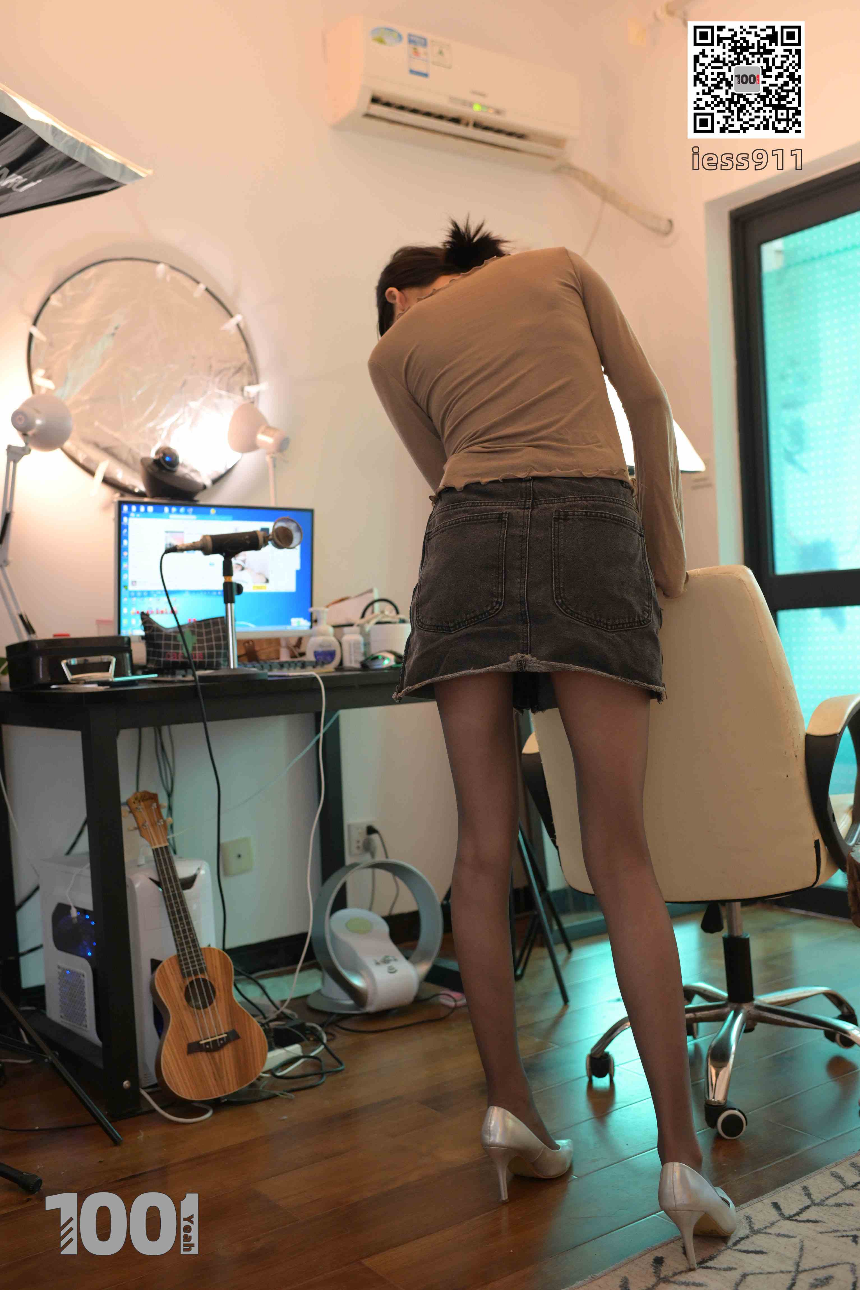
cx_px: 430
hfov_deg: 37.9
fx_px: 1254
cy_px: 645
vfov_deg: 54.4
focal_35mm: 35
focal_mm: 35
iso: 1600
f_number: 3.2
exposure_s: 1/160
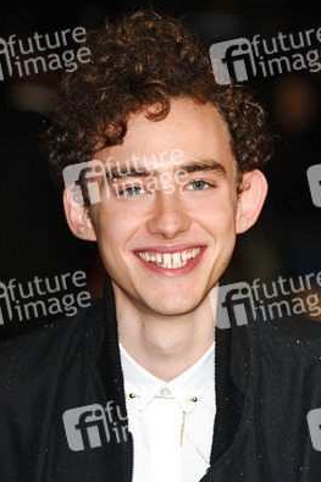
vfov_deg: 9.3
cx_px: 162
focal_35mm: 221
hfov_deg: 6.2
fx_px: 2952
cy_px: 239
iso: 320
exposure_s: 1/160
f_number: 4.5
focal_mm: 145
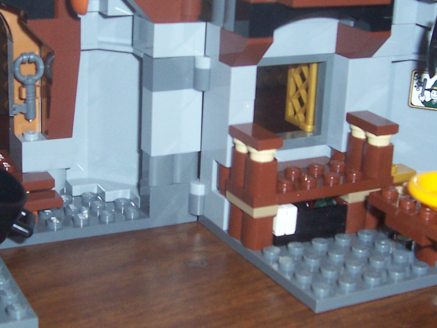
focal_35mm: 69
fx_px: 871
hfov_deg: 28.1
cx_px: 188
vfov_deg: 21.3
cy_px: 130
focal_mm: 5.6
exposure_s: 1/60
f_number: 2.7
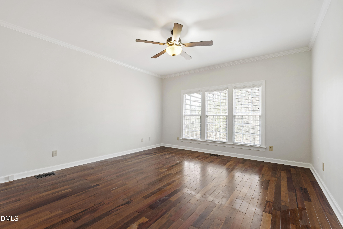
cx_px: 172
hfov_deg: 100.4
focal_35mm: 15
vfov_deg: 77.3
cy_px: 114
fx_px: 143
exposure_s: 1/2.5
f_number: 8
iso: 100
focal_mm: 10
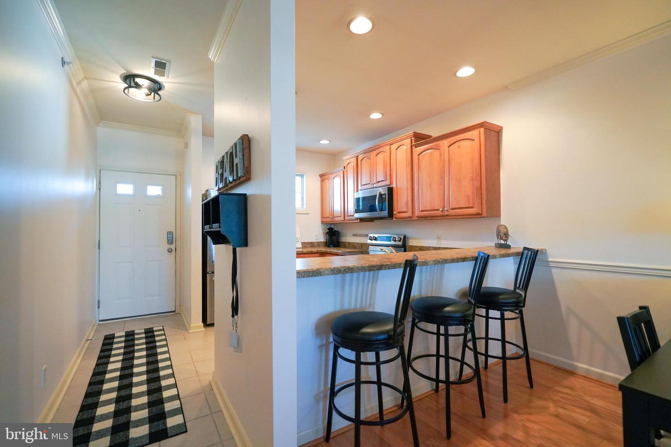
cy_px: 224
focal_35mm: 16
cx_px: 336
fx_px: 298
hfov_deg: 96.7
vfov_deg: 73.7
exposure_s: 1/160
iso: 2000
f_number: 4
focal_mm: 16
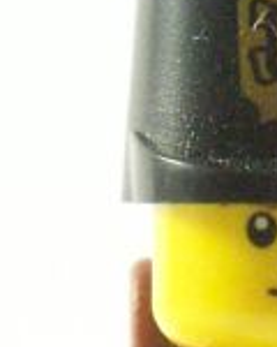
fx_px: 7184
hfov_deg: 2.2
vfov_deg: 2.7
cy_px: 669
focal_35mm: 701
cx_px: 328
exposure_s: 1/60
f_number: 4
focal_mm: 17.5
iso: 400
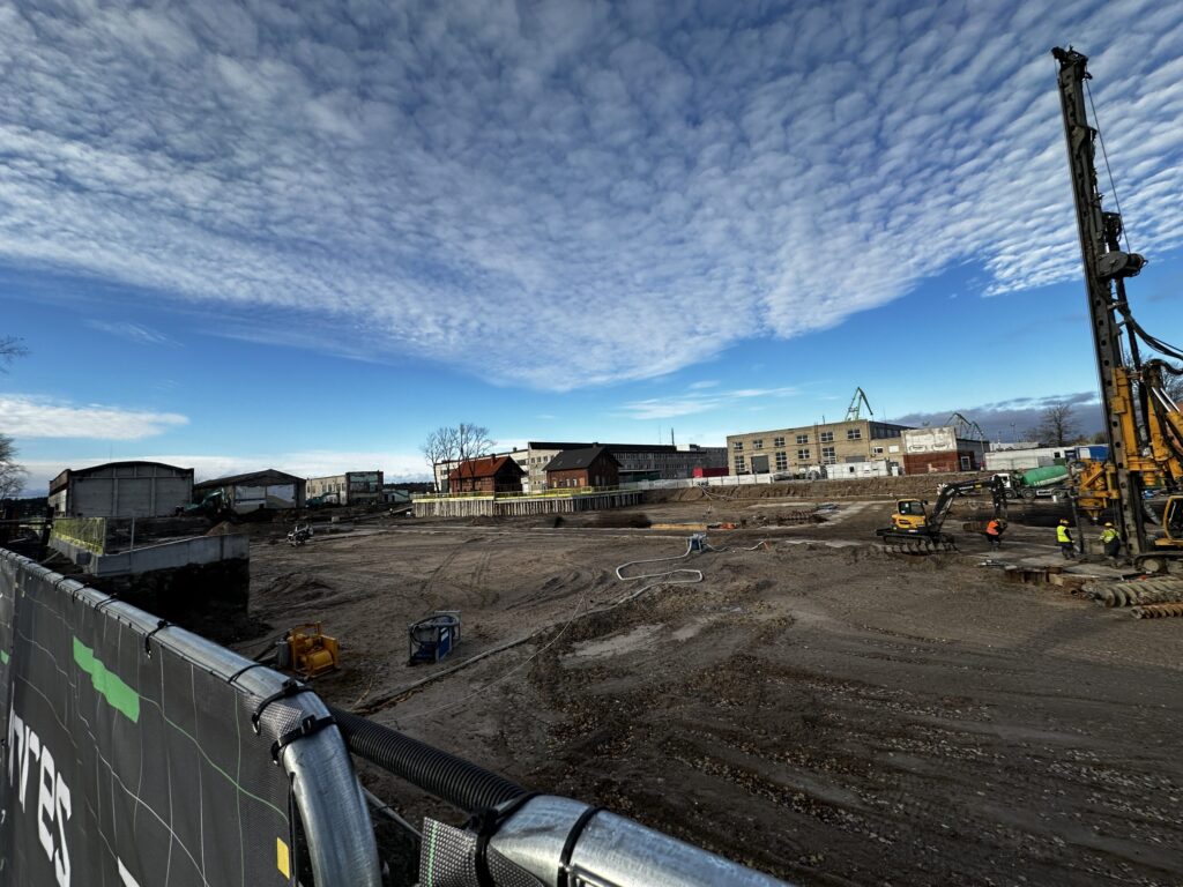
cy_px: 444
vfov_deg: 85.7
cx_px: 592
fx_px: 478
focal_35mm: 14
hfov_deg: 102.1
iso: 50
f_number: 2.2
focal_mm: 2.22
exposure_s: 1/1667
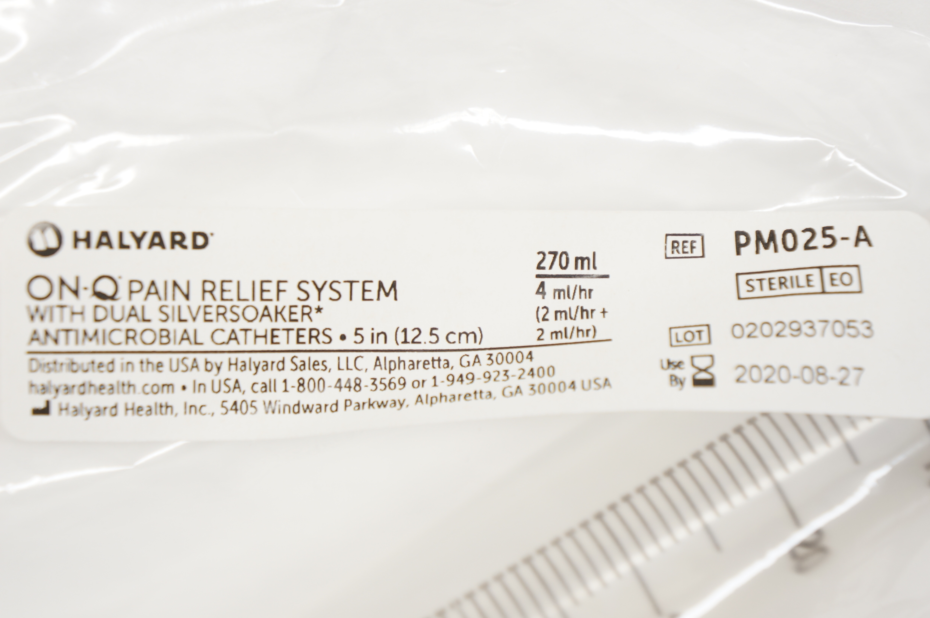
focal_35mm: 82
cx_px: 465
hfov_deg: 24.6
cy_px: 309
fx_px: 2129
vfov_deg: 16.5
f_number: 5.6
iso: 400
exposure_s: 1/80
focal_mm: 55
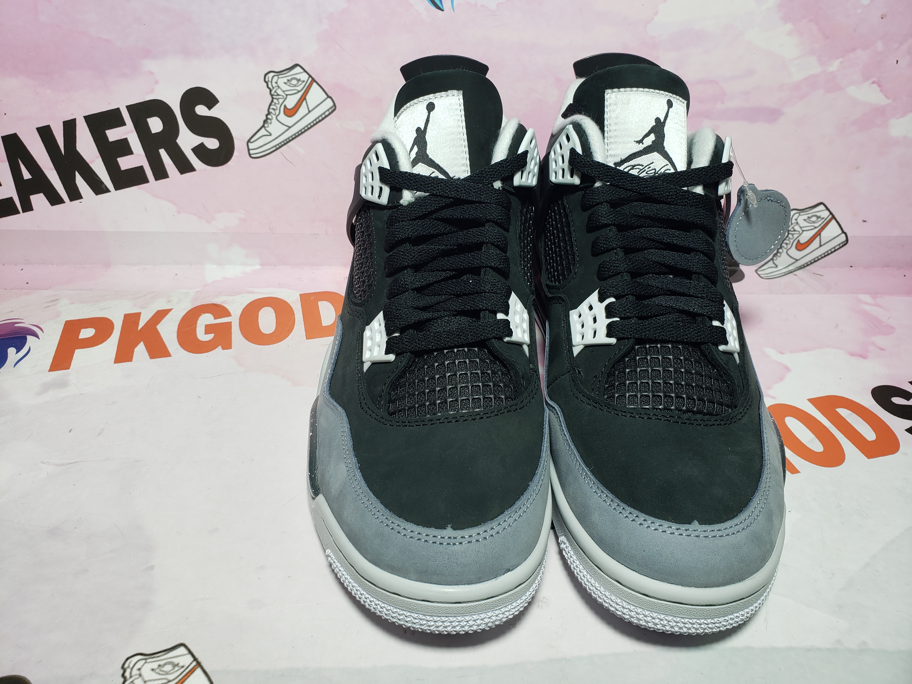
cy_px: 342
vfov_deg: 53.1
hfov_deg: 67.3
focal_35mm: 26
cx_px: 456
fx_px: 685
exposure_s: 1/155
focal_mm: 4.3
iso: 50
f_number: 2.4
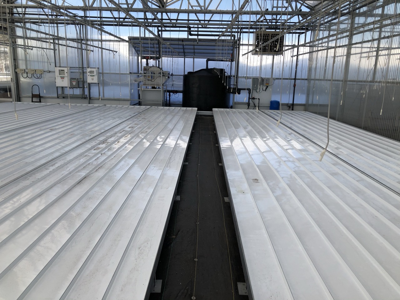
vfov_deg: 49.7
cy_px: 150
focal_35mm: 28
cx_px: 200
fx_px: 324
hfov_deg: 63.4
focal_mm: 3.99
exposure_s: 1/934
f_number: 1.8
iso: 20
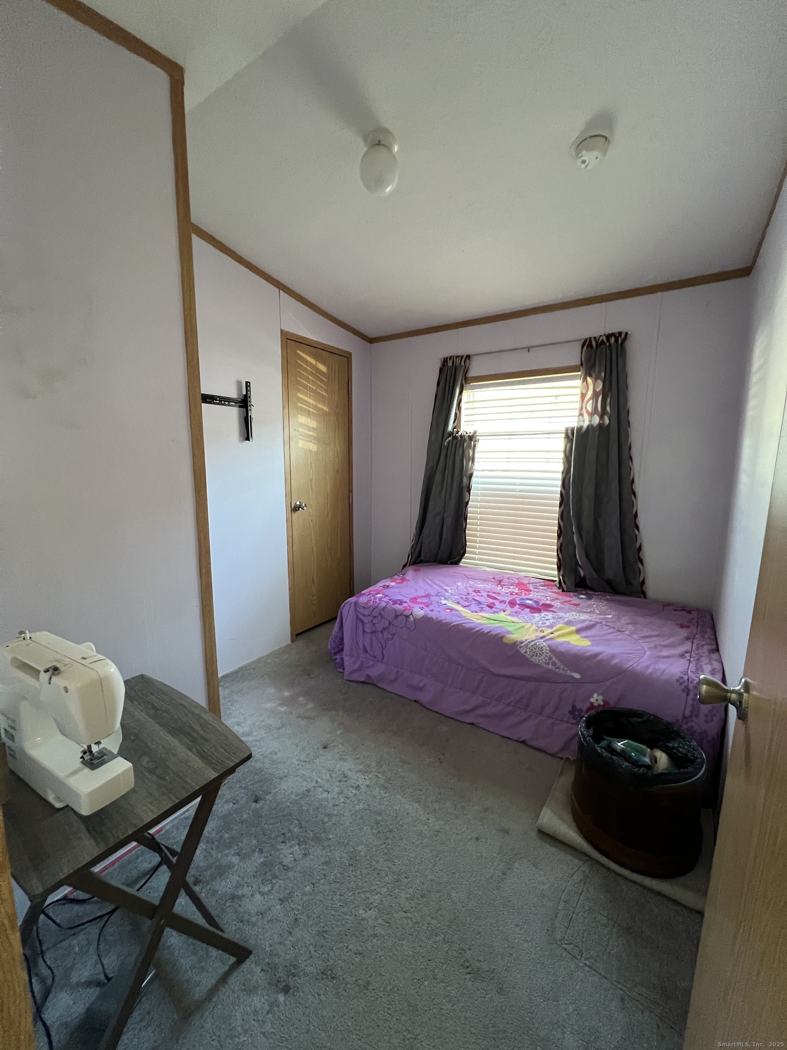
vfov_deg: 106.2
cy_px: 525
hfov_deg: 89.9
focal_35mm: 13
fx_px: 394
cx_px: 394
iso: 500
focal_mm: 1.57
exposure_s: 1/60
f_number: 1.8
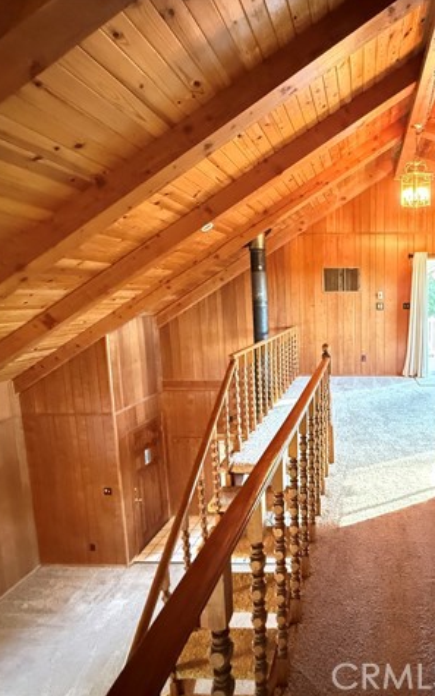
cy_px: 346
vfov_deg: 85.1
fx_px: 379
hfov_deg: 55.0
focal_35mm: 20
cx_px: 356
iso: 1600
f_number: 2.2
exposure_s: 1/30
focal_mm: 2.22
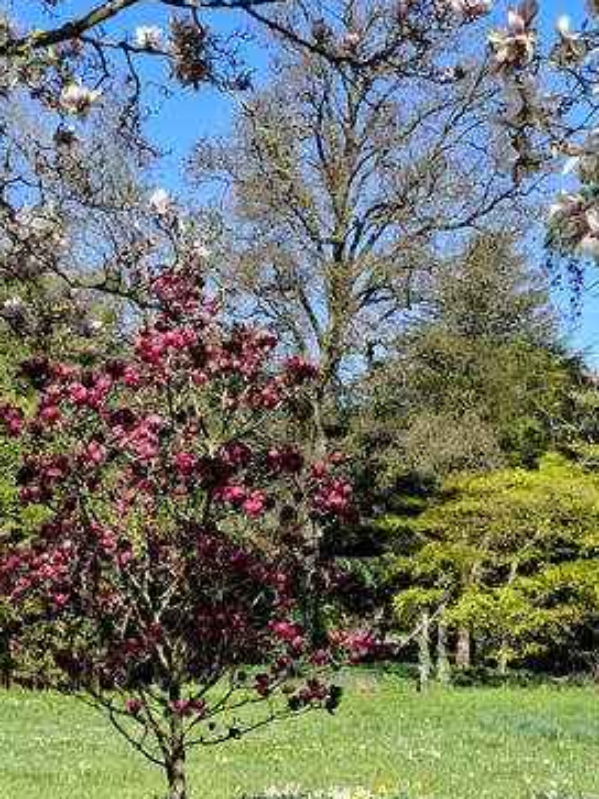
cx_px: 200
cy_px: 541
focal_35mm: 76
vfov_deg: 25.5
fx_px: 1755
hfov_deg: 19.3
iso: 50
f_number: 1.8
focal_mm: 5.54
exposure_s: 1/774
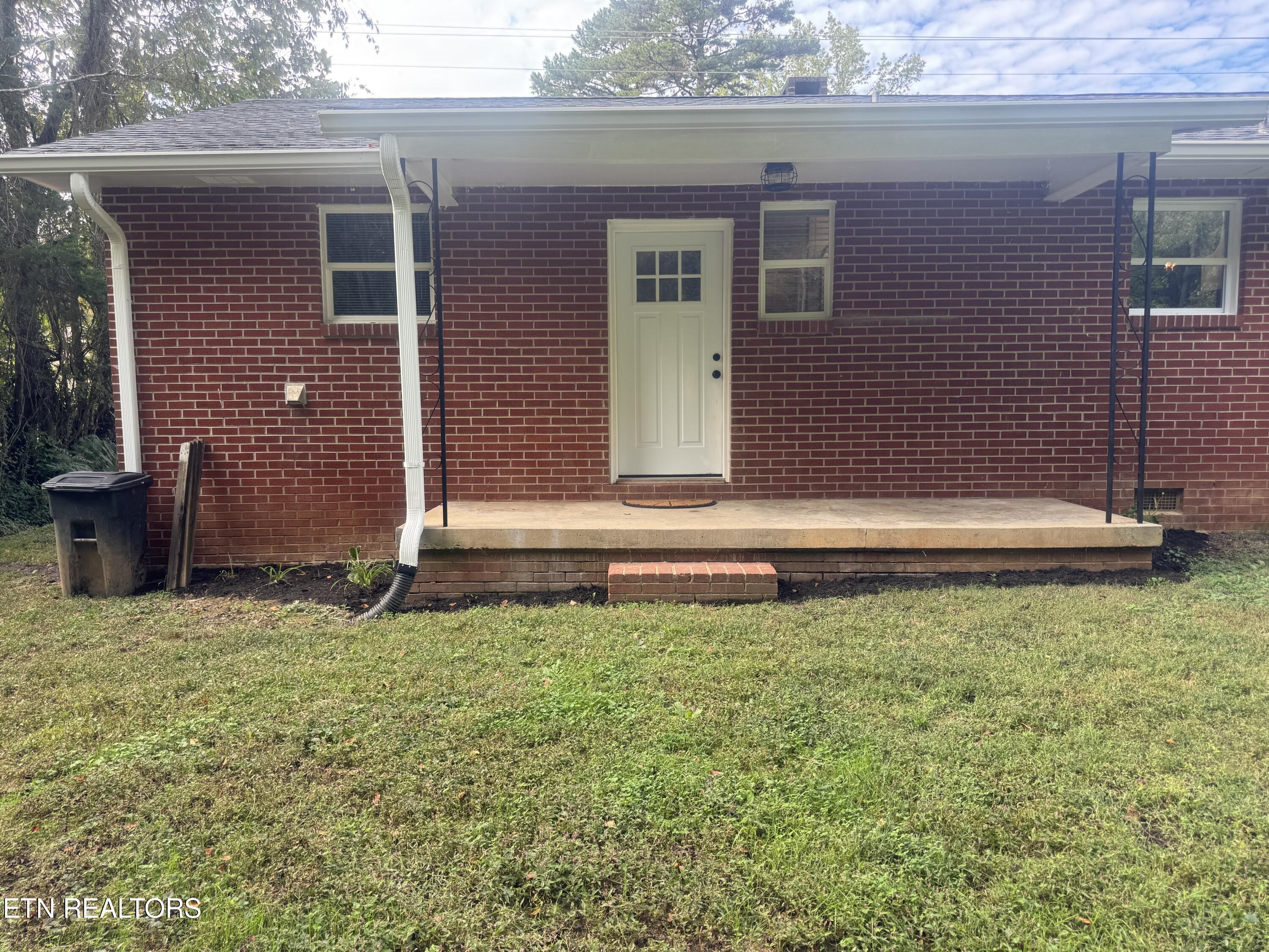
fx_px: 880
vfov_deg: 56.8
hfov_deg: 71.6
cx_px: 634
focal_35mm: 24
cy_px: 476
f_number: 1.78
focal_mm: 6.76
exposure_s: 1/215
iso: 64
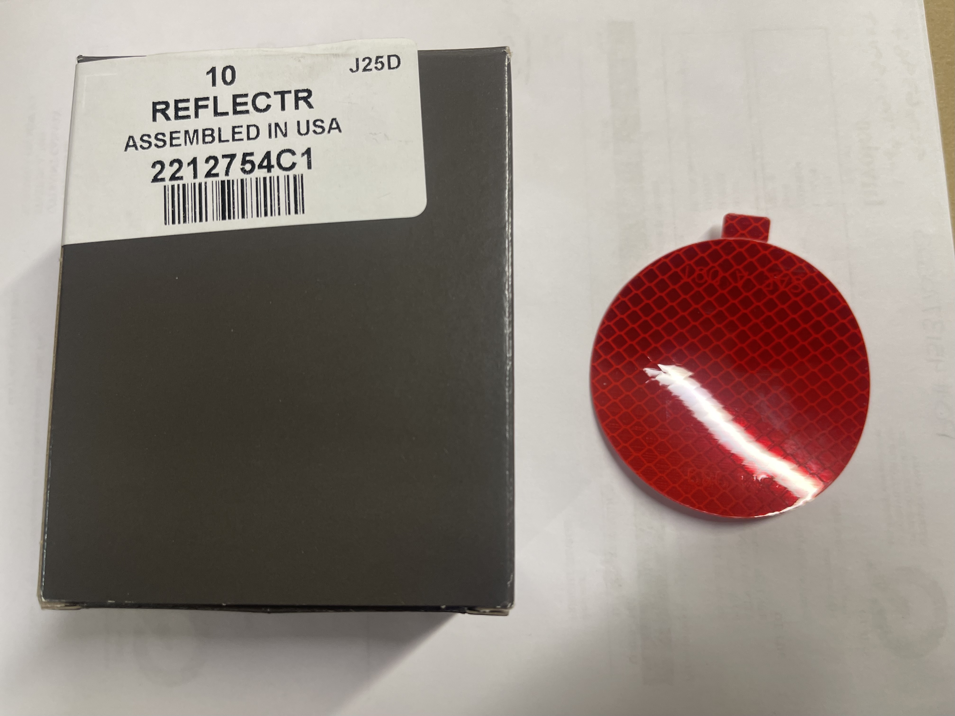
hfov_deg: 67.3
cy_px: 358
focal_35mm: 26
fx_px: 717
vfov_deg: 53.1
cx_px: 478
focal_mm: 5.1
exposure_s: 1/120
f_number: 1.6
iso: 125
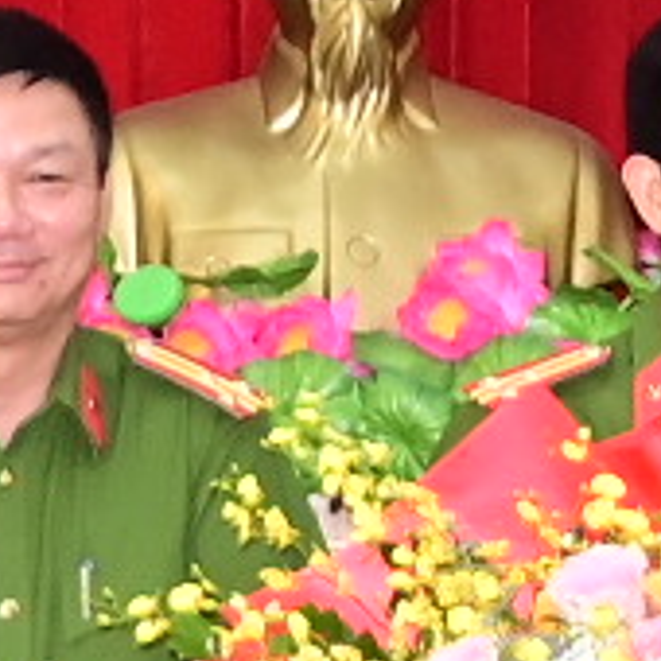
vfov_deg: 6.6
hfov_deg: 6.4
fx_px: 5747
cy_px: 533
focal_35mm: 266
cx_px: 1341
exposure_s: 1/200
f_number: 4
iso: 1250
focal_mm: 18
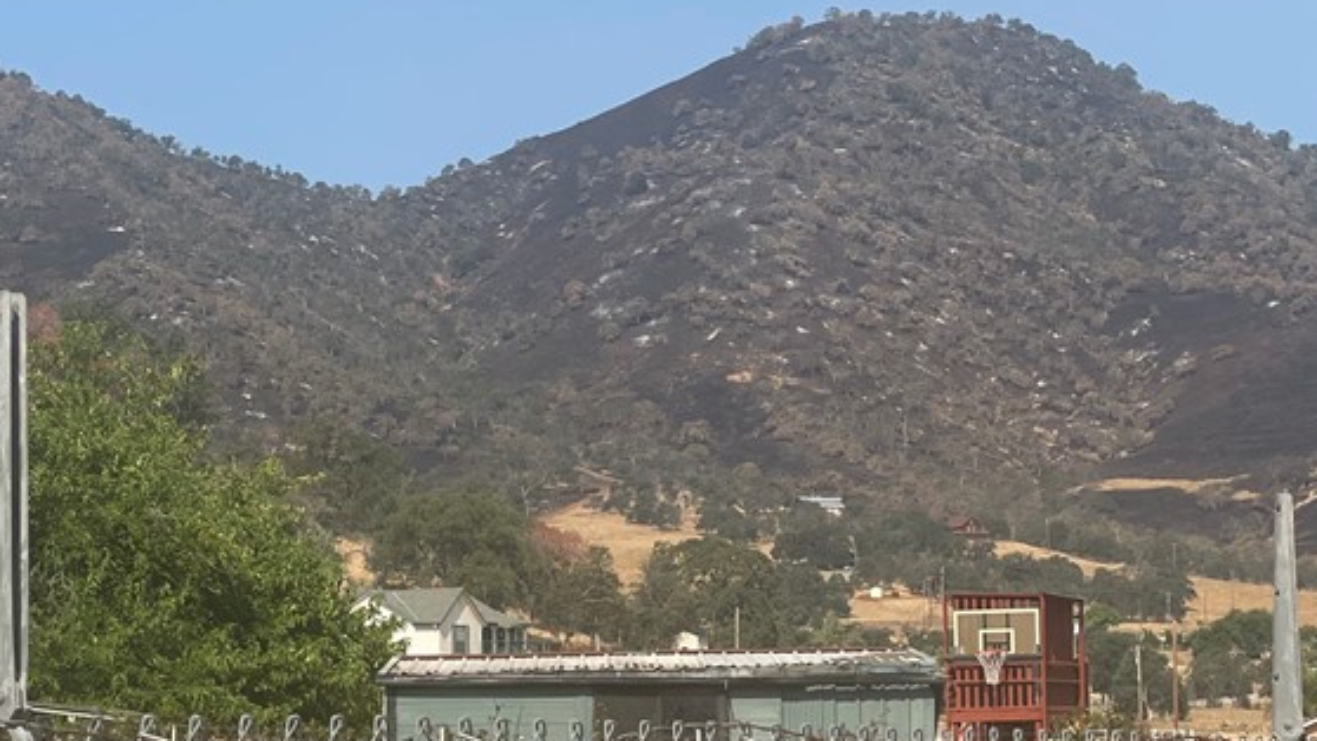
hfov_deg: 20.6
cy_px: 465
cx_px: 668
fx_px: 3632
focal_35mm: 104
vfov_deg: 11.6
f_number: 2
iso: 32
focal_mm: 6
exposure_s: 1/2283
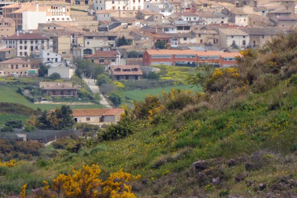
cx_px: 39
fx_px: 6331
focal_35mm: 767
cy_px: 26
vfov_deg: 1.8
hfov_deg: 2.7
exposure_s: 1/320
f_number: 9
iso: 200
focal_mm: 200
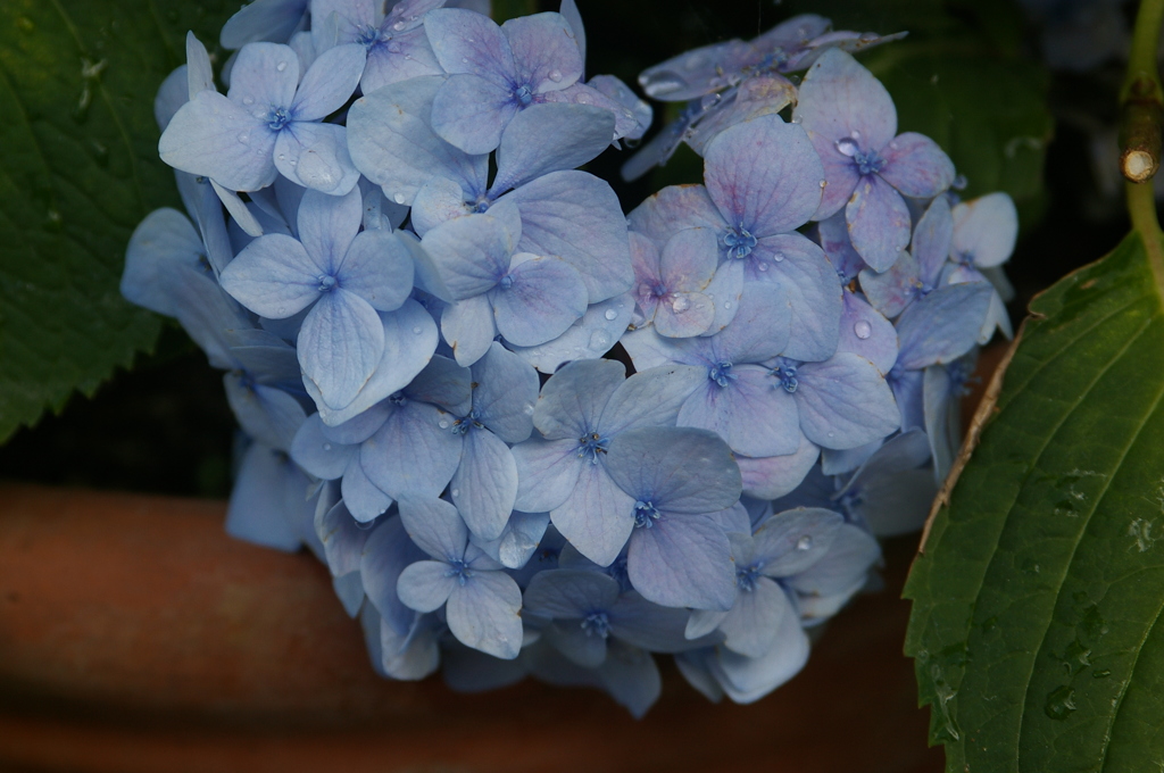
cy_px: 386
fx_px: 5086
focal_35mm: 158
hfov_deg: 13.1
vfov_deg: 8.7
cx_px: 582
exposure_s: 1/350
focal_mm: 105
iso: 200
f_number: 6.7
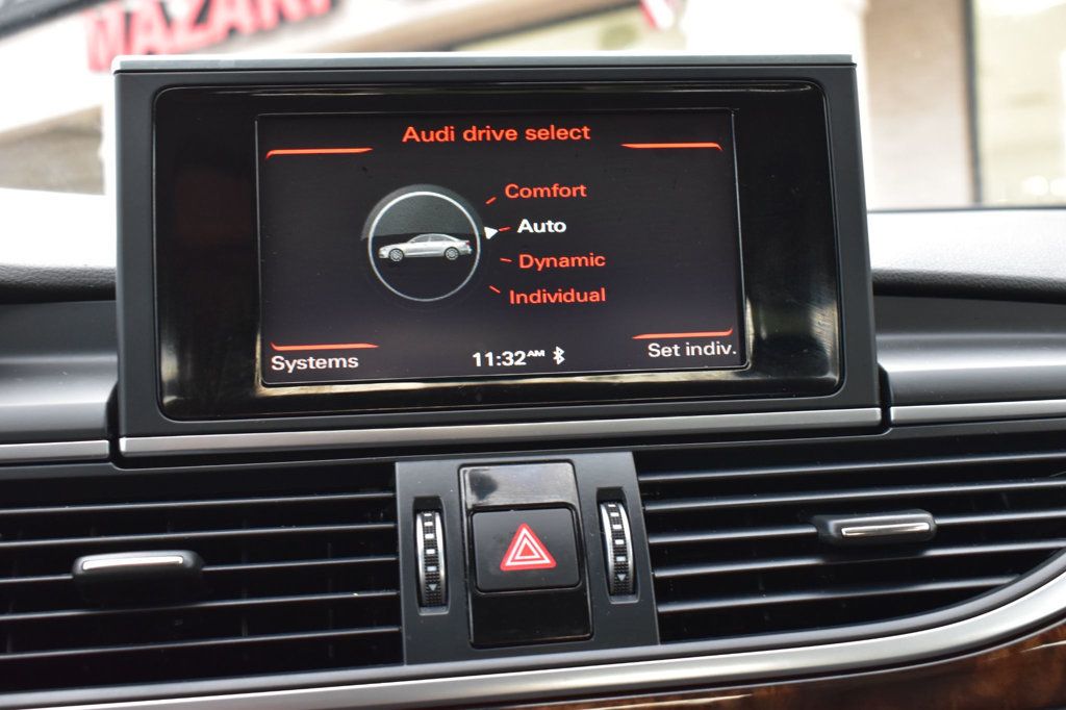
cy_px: 355
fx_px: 1332
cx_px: 533
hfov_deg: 43.6
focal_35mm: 45
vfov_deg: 29.8
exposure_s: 1/15
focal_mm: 30
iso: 1100
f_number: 6.3
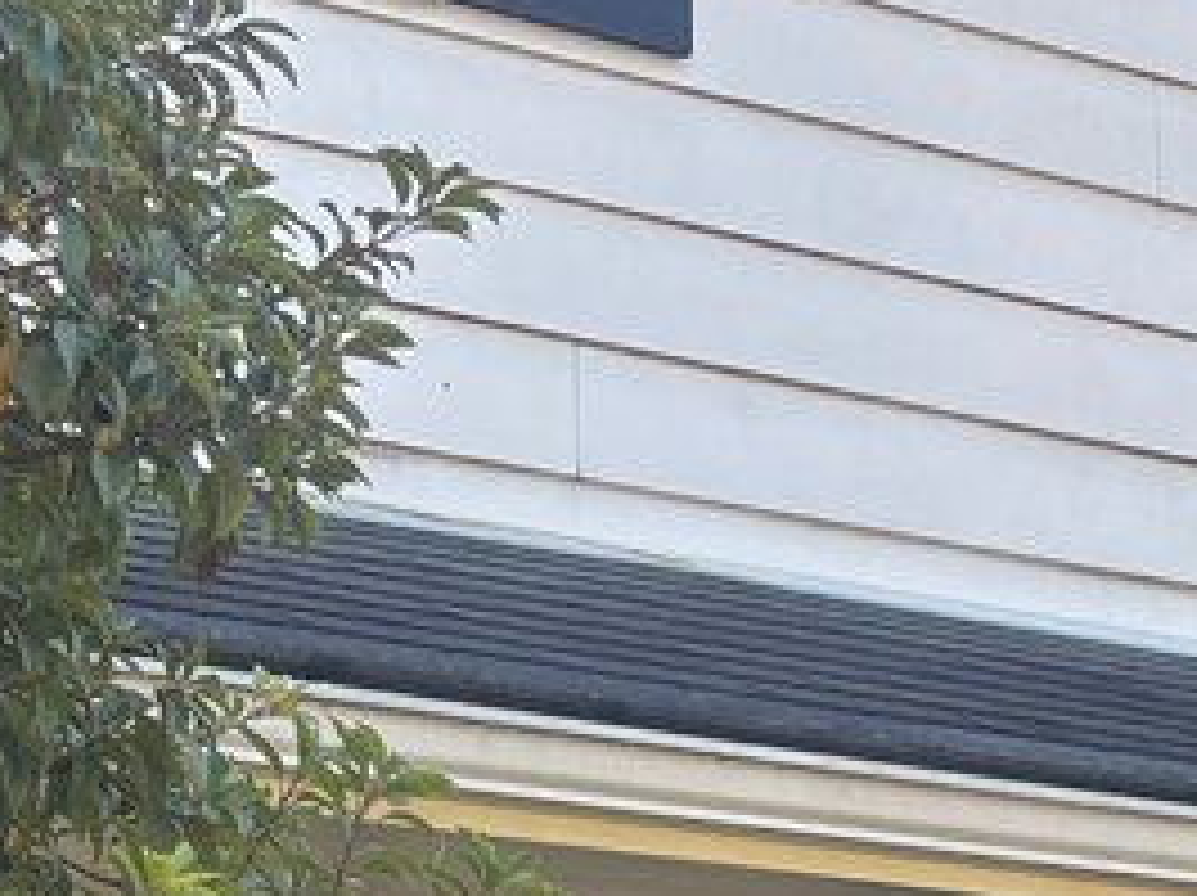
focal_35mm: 148
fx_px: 5113
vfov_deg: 9.9
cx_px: 1847
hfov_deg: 12.6
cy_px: 1065
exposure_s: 1/481
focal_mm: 5.96
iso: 50
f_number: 1.6
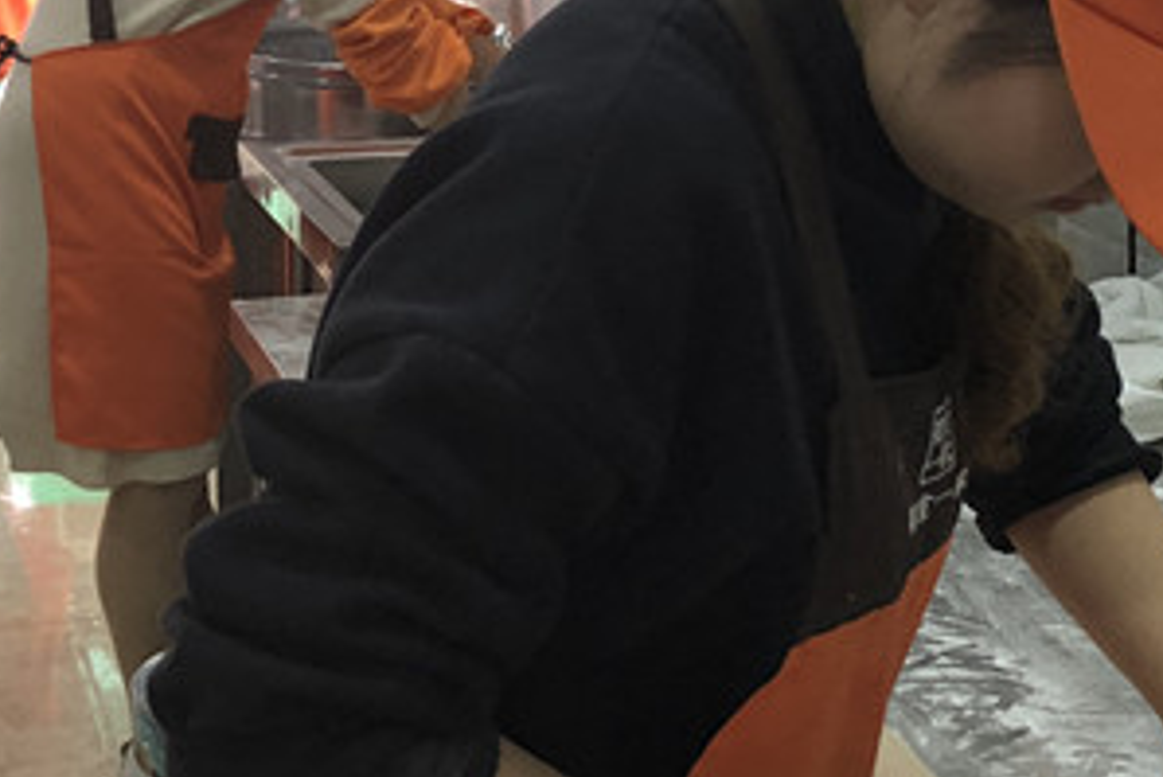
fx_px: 2618
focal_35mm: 81
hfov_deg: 25.0
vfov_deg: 16.9
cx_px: 624
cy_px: 355
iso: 125
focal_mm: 3.99
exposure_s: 1/100
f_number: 1.8
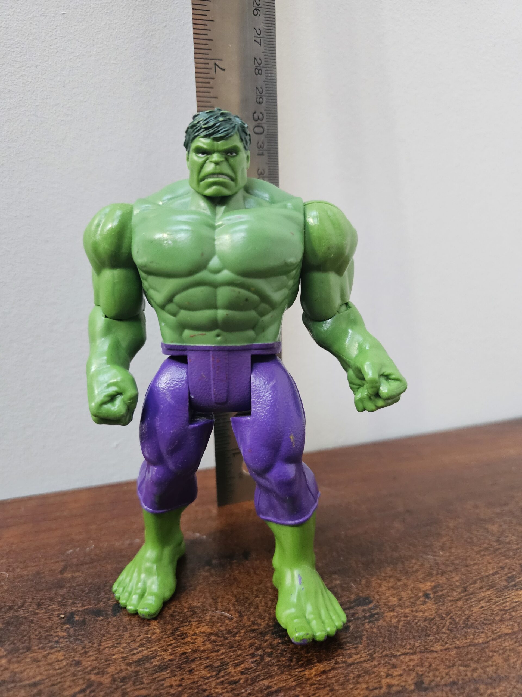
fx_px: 462
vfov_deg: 73.9
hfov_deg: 58.9
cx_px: 261
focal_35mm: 23
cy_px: 348
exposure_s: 1/120
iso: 1000
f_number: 1.7
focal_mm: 6.3
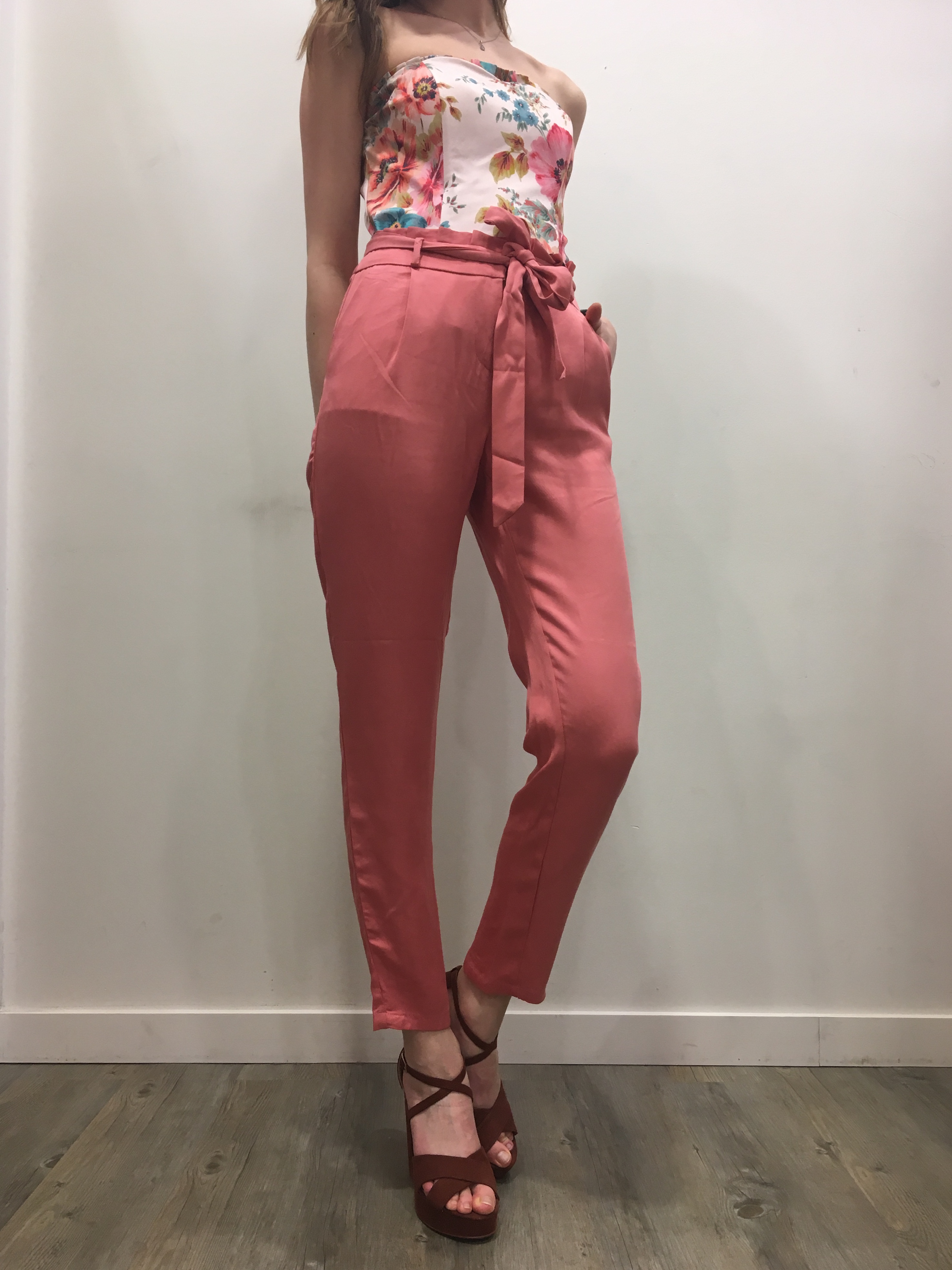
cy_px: 635
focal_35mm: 29
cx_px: 476
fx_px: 1064
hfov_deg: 48.2
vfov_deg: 61.7
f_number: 2.2
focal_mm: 4.15
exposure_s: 1/33
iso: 64
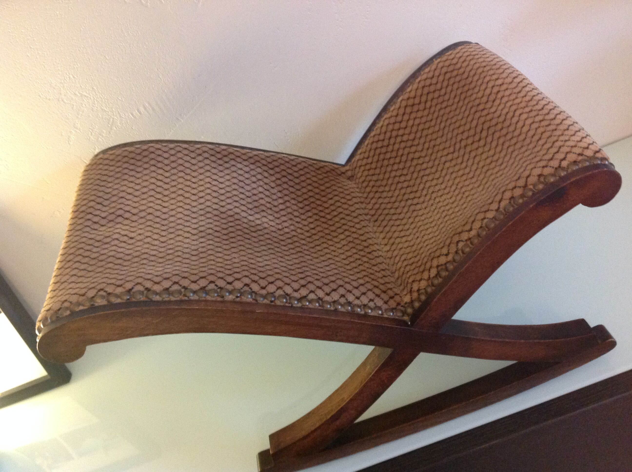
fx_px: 638
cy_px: 236
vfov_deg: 40.6
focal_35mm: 35
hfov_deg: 52.7
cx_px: 316
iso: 400
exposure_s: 1/15
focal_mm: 4.28
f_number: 2.4
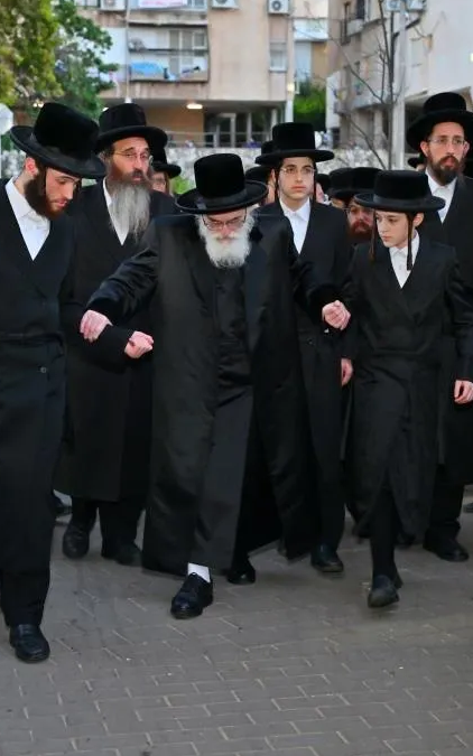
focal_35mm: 68
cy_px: 379
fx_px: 1402
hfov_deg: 19.1
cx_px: 216
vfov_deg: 30.2
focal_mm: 44
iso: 500
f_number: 4
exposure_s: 1/200
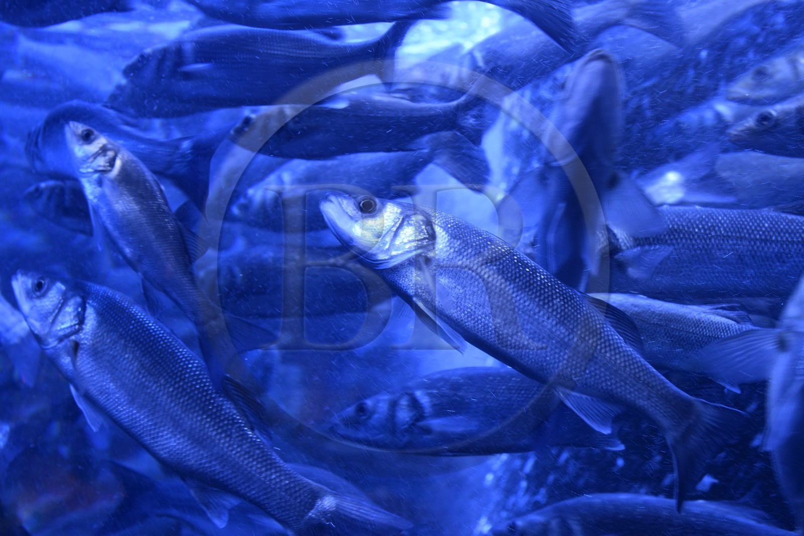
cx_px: 402
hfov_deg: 41.1
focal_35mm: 48
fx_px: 1072
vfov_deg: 28.1
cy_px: 268
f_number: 5
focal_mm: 48
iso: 1600
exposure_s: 1/30
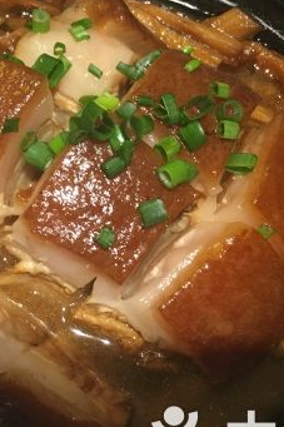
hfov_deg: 21.4
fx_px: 734
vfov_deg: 32.3
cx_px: 28
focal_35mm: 62
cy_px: 172
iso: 160
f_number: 2.2
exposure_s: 1/33
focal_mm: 4.15
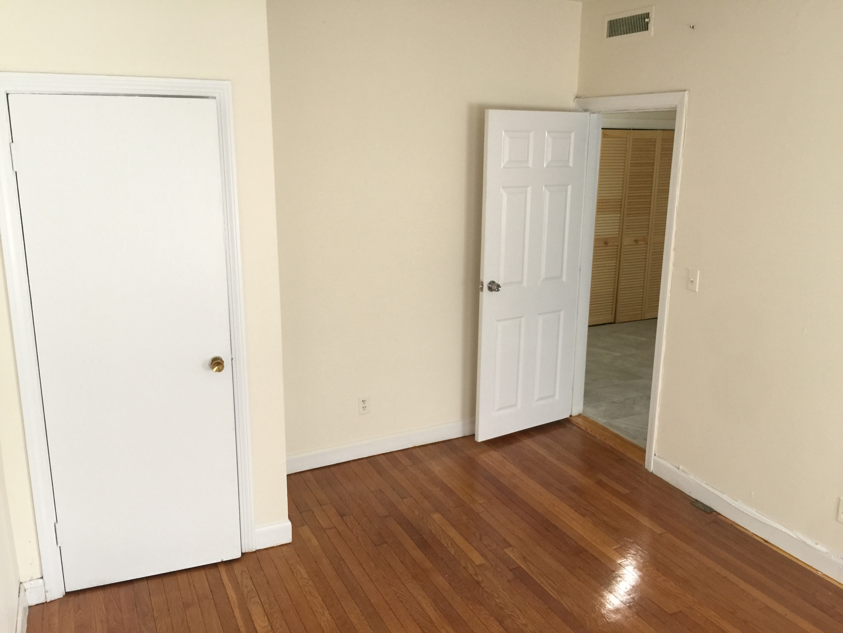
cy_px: 316
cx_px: 422
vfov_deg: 48.2
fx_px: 706
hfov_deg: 61.7
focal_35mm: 29
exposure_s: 1/15
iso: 80
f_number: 2.2
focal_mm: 4.15
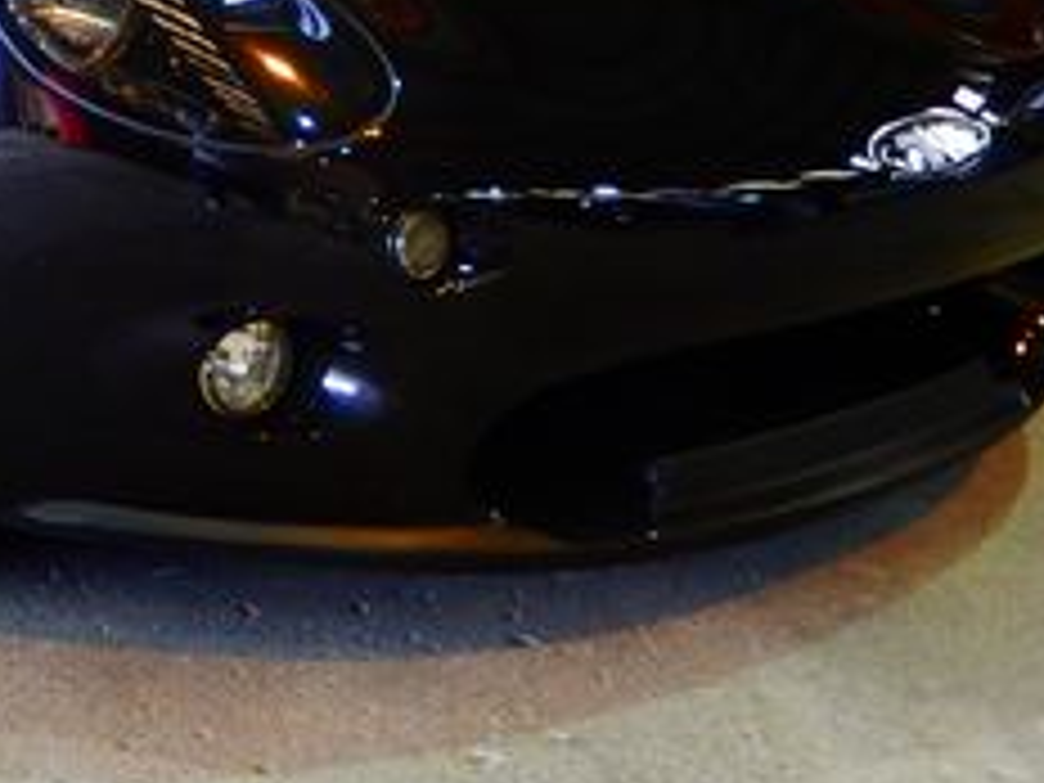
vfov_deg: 19.8
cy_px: -202
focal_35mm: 69
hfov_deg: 25.6
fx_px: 2081
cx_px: -171
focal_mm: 4.5
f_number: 3.4
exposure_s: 1/13
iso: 400
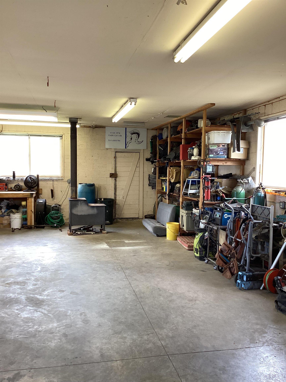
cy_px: 191
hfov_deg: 45.4
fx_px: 341
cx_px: 143
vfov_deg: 58.4
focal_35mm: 31
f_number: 2.4
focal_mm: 3.3
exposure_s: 1/60
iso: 80
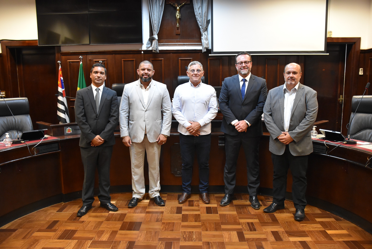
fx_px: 310
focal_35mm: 30
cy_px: 124
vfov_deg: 43.7
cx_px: 186
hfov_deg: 61.9
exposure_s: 1/60
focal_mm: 20
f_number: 3.5
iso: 2200
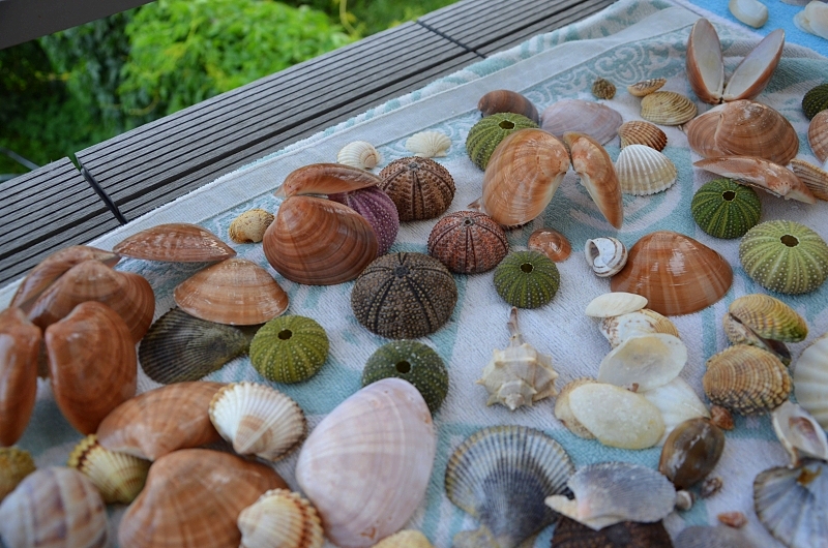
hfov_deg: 59.6
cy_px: 274
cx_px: 414
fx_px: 723
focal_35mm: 32
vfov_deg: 41.5
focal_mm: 21
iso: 400
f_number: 4
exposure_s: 1/60
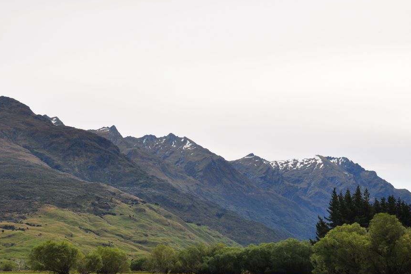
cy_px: 134
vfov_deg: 18.2
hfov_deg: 27.0
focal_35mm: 75
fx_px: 856
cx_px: 187
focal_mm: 42
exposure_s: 1/320
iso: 200
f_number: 10
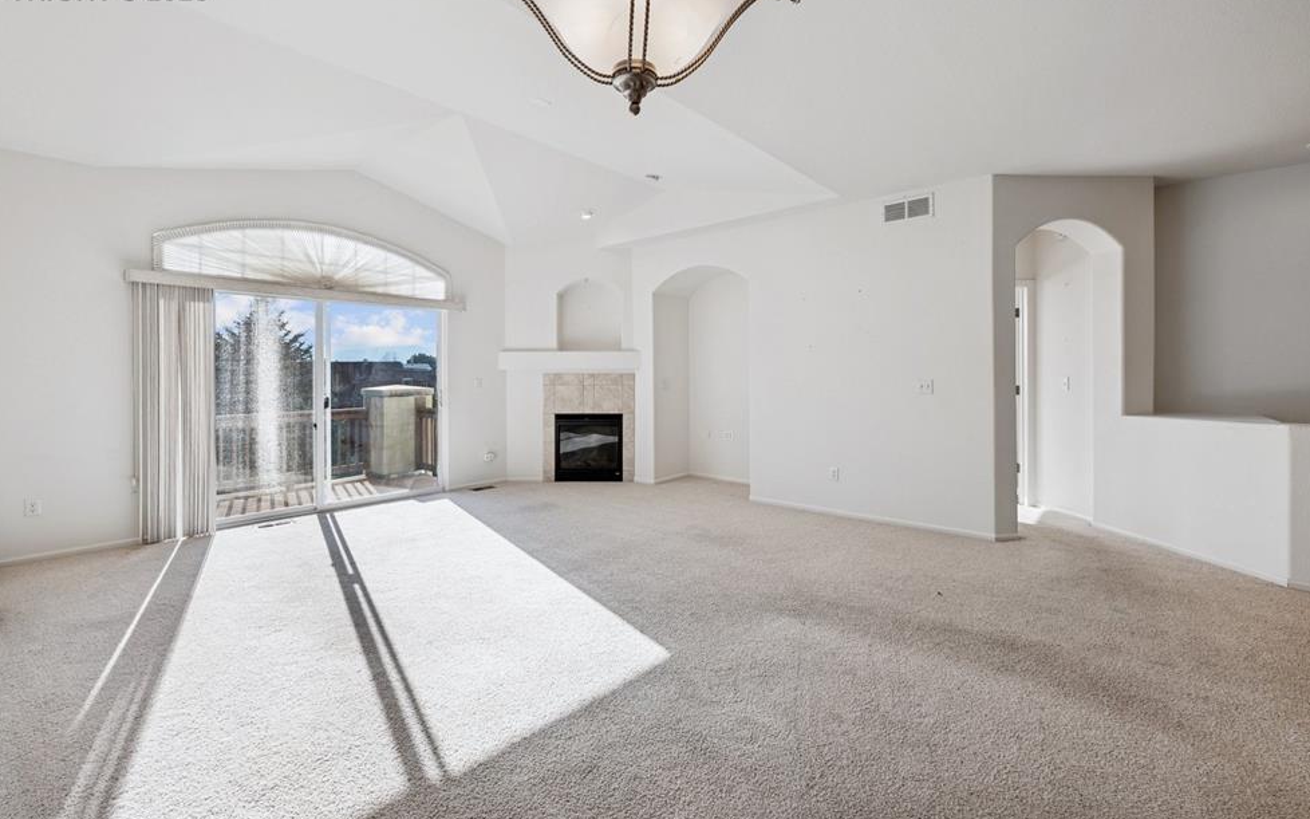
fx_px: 571
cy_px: 383
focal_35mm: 16
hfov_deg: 97.8
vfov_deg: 71.2
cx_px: 634
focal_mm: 15
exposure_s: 1/50
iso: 100
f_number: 11
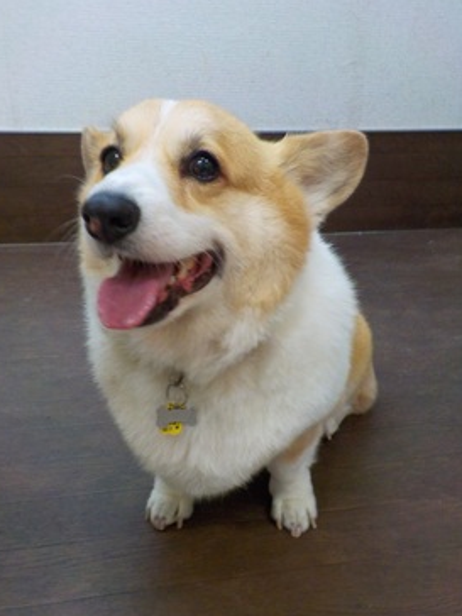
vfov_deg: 55.4
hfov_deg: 42.9
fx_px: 587
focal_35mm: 33
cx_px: 232
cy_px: 308
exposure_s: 1/30
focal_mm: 4.1
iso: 280
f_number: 3.3
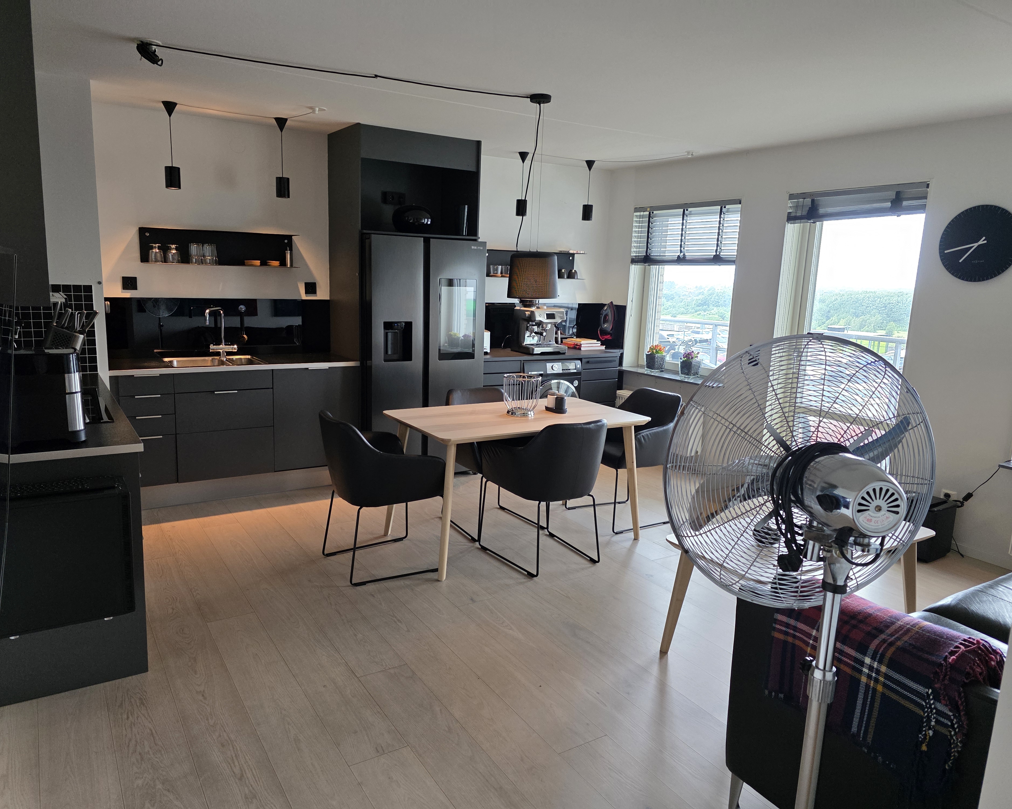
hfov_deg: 70.3
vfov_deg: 58.8
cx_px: 488
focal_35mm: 24
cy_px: 405
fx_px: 719
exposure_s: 1/100
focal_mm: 6.3
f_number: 1.7
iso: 200
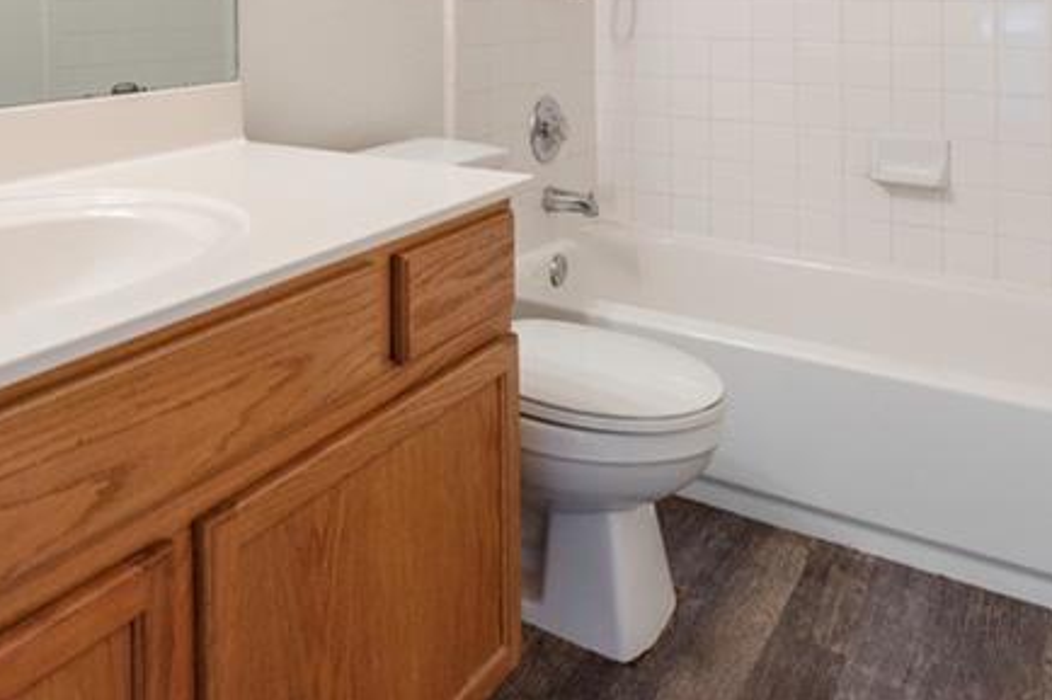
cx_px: 366
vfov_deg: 35.2
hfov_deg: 54.3
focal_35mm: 34
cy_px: 17
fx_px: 1005
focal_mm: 14.6
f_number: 5
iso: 400
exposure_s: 1/30
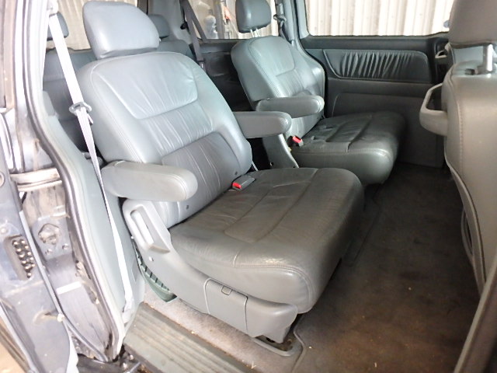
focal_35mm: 21
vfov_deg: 63.4
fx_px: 302
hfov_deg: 79.0
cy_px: 186
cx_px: 248
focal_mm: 3.7
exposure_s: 1/20
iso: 800
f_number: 3.5
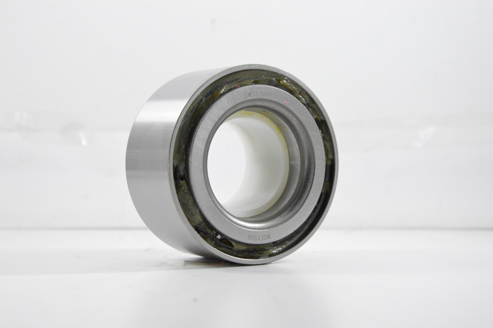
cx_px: 246
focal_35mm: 78
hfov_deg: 26.0
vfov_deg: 17.5
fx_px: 1067
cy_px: 164
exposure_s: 1/100
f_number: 7.1
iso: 3200
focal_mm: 52
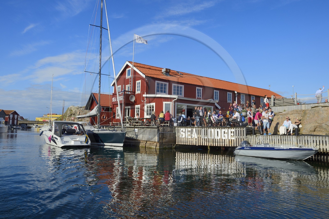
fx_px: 238
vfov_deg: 49.5
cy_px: 110
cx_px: 164
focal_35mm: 26
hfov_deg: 69.4
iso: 200
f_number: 13
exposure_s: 1/250
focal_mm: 26
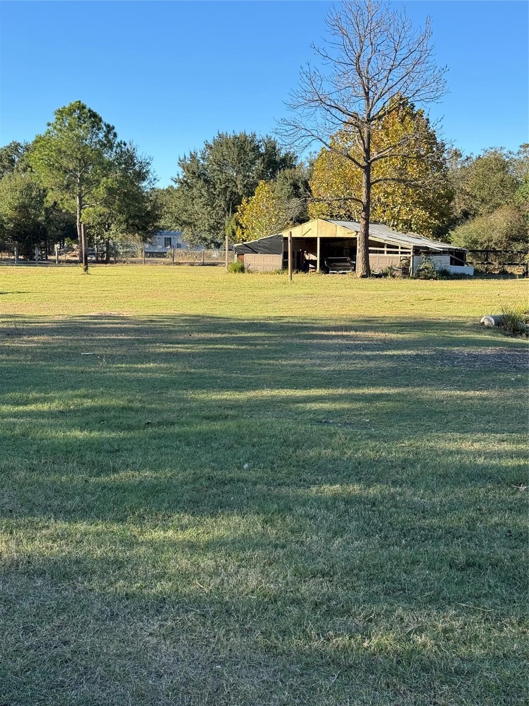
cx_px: 264
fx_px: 978
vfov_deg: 39.7
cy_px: 353
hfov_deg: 30.3
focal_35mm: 48
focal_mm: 6.76
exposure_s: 1/1869
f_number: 1.78
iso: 64
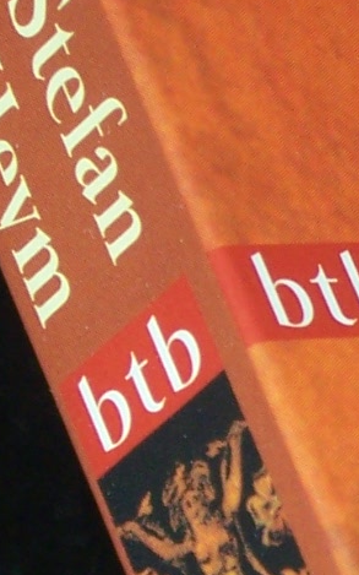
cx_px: 725
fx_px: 5387
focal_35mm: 344
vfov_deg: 6.1
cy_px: 602
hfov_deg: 3.8
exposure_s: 1/80
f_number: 3.6
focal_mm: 11
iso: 80
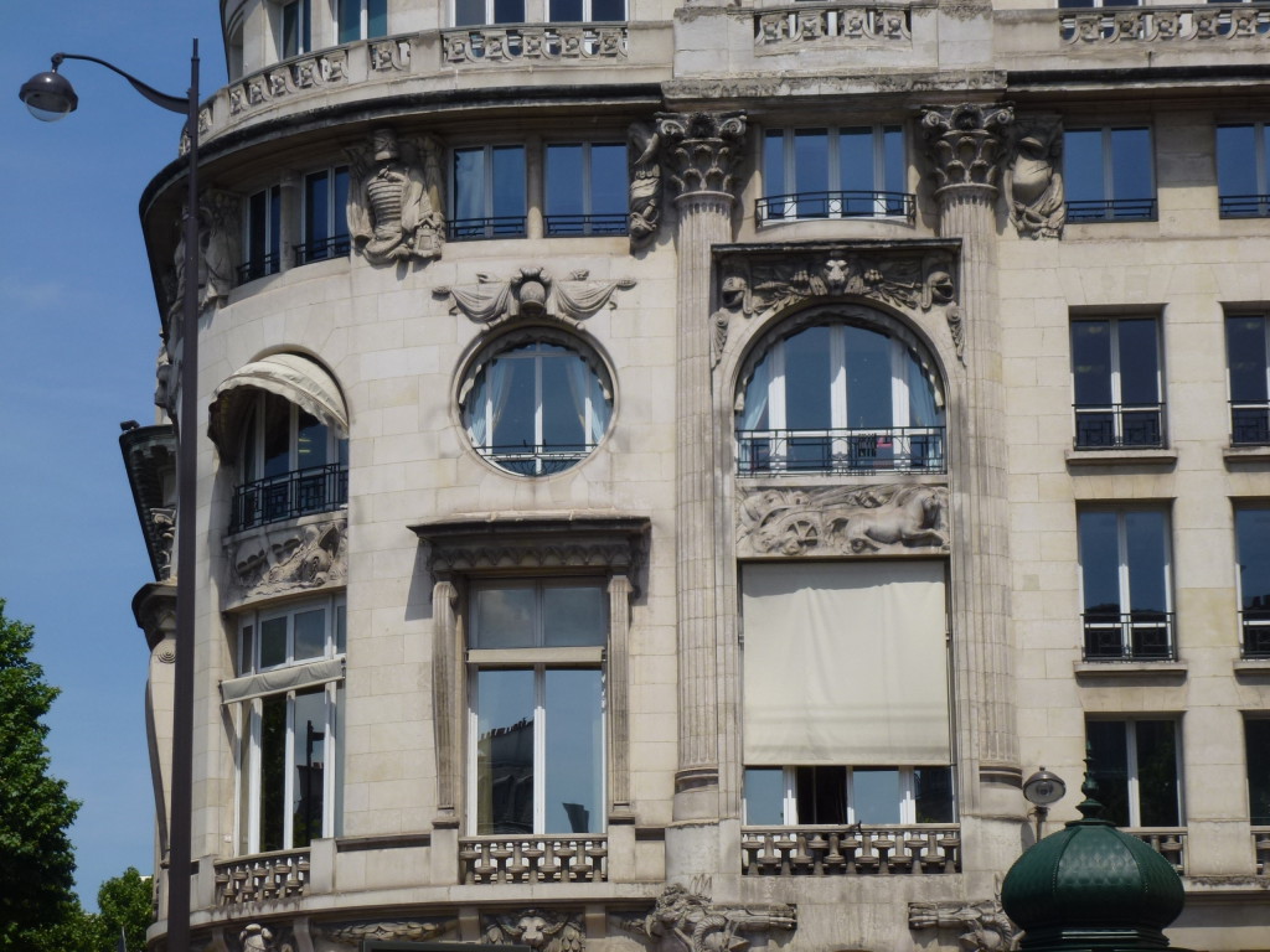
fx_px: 3522
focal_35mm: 96
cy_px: 476
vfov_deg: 15.4
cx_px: 635
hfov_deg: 20.4
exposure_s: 1/1000
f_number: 5
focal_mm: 17.3
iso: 100
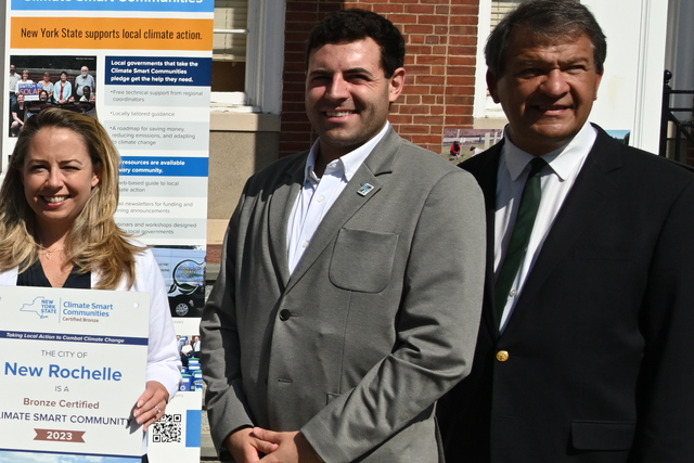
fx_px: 1446
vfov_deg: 18.1
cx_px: -283
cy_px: 312
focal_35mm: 75
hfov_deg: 23.0
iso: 800
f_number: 6.3
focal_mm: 24
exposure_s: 1/8000
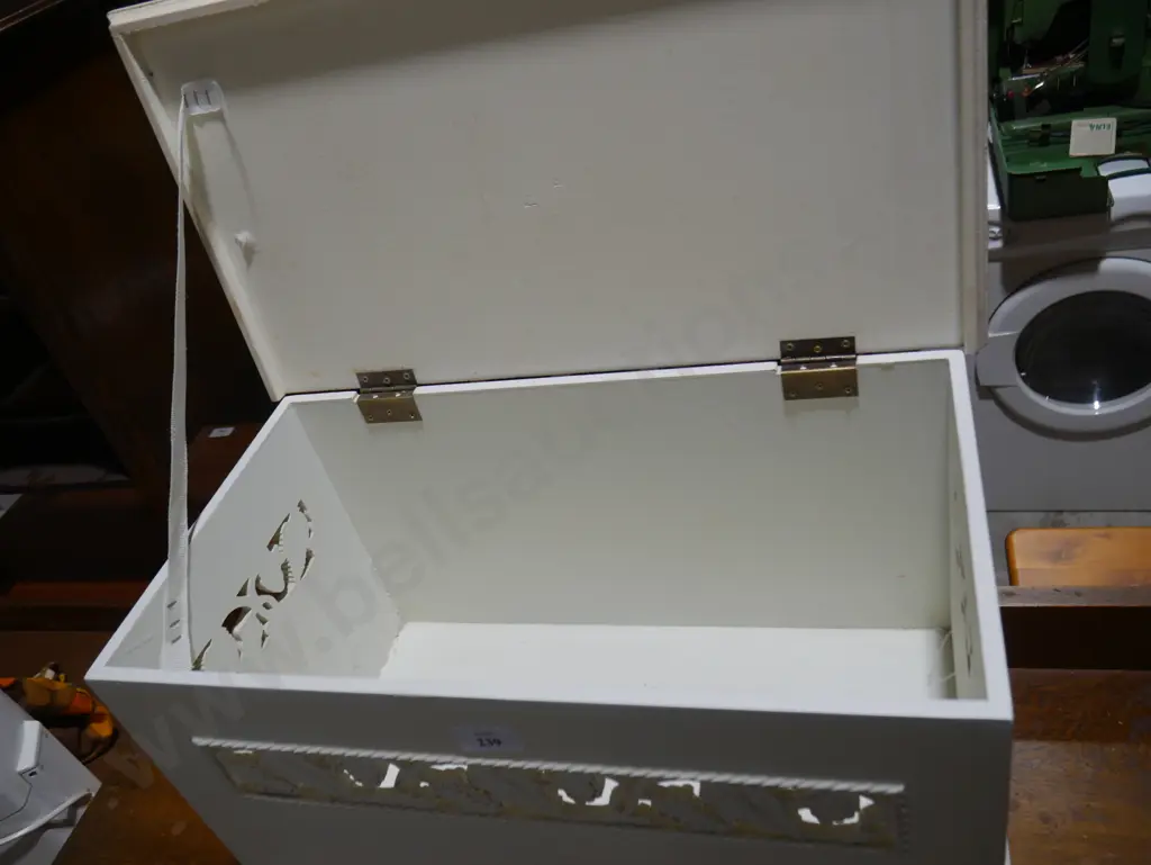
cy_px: 432
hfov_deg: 63.4
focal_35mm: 28
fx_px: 931
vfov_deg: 49.8
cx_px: 576
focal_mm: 14
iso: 200
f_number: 4
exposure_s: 1/160
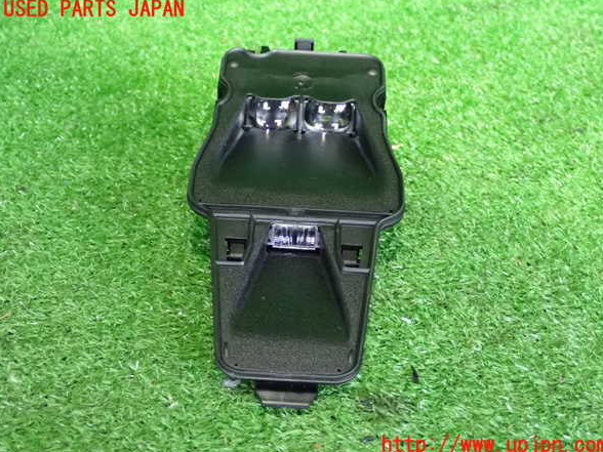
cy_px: 228
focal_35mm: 51
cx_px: 306
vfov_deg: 28.6
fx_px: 888
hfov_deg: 37.5
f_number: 3.2
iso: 1600
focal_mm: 9.01
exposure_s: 1/30
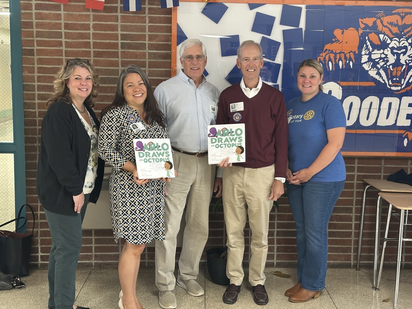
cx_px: 203
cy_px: 152
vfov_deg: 29.7
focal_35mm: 49
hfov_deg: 38.9
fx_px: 583
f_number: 1.78
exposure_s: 1/40
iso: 250
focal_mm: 6.86
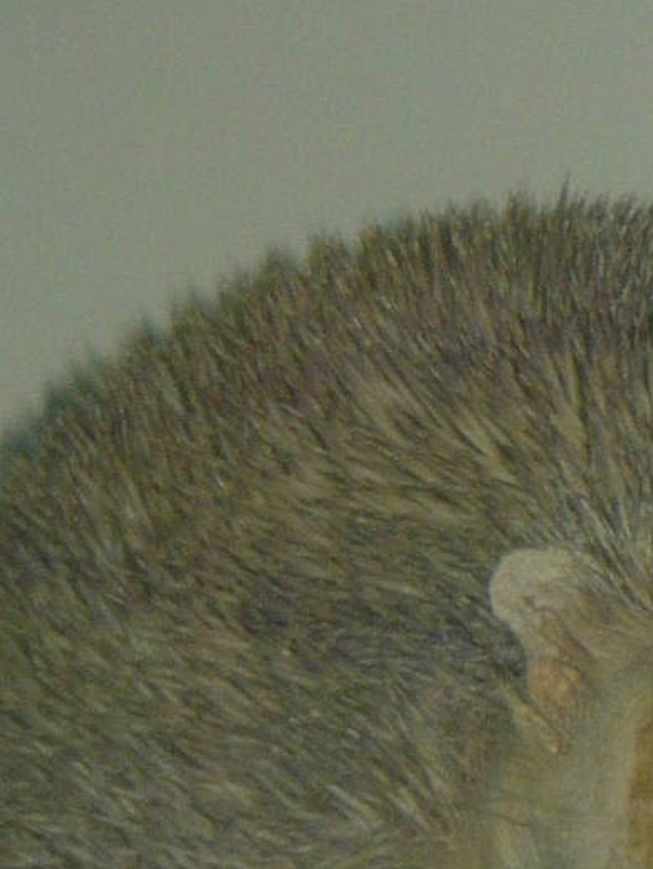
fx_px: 12415
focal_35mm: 494
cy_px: 822
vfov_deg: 4.0
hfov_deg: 3.0
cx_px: 376
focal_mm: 16.5
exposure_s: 1/60
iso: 100
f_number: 5.1
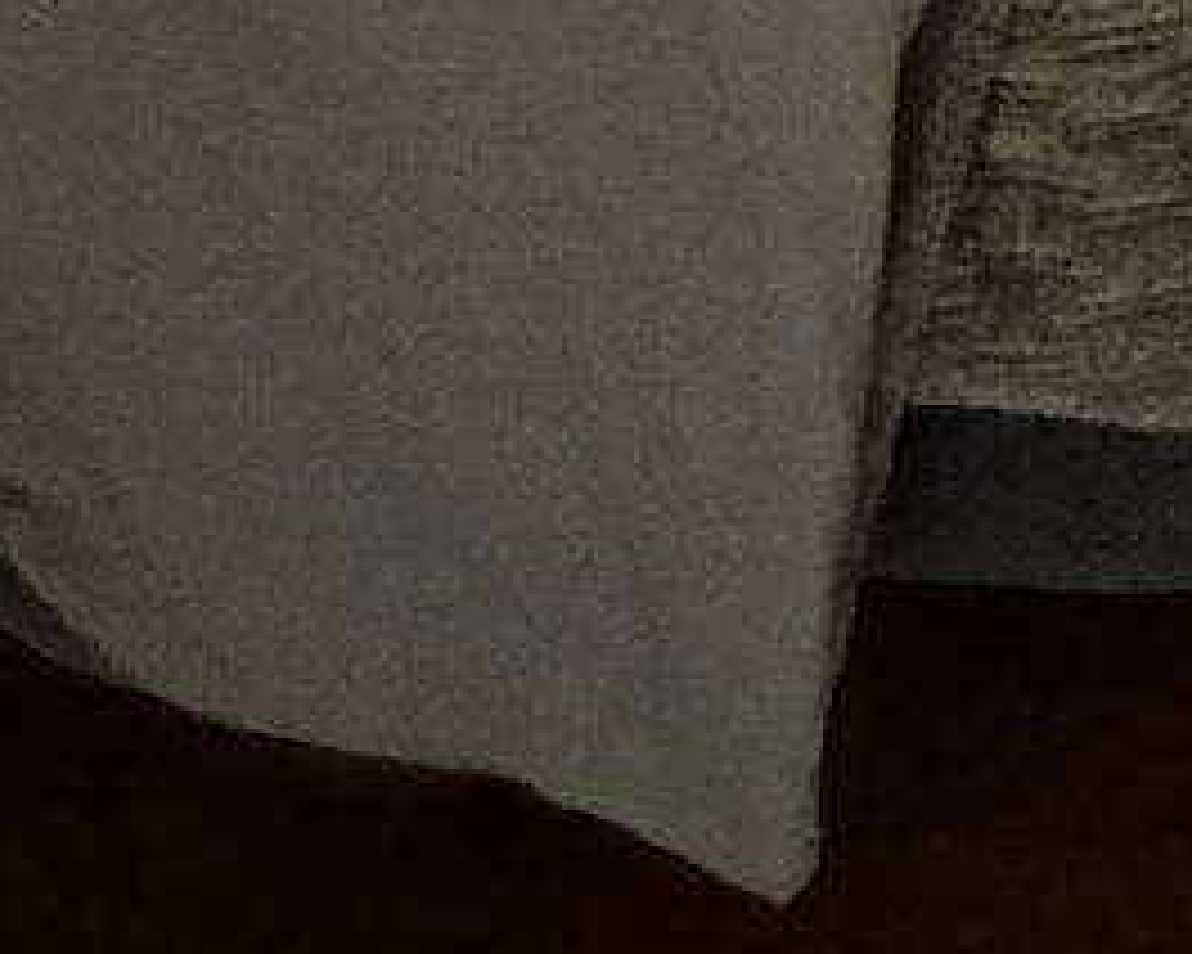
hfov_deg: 14.6
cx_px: 2362
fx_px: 3881
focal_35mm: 110
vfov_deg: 9.2
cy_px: -2369
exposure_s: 1/60
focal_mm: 2.22
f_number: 2.2
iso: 1000
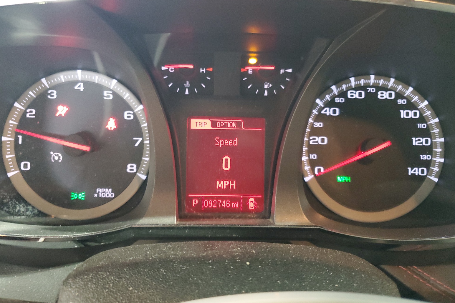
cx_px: 224
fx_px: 354
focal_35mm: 28
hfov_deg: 65.5
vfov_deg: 46.3
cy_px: 136
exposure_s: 1/15
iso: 306
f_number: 1.5
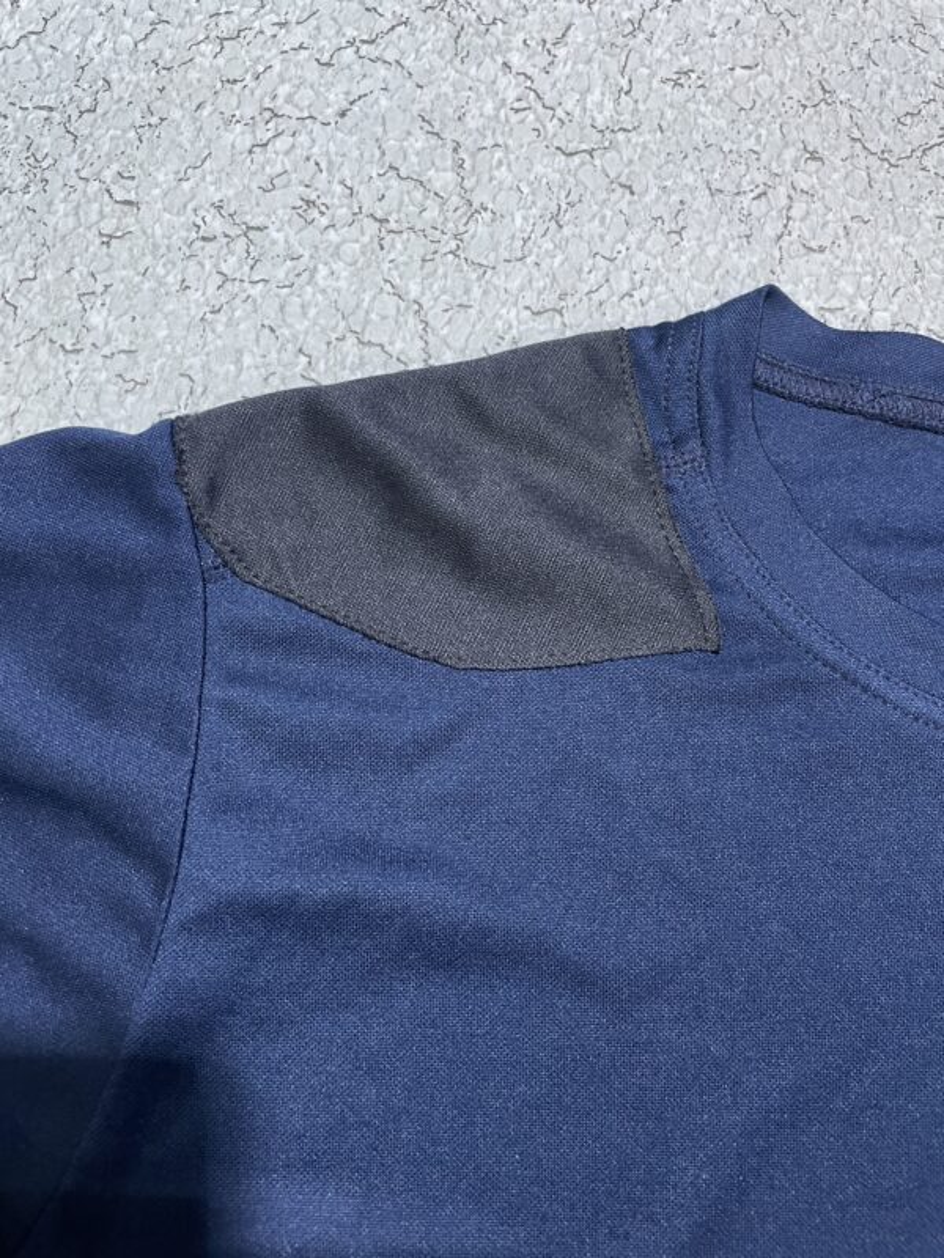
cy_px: 629
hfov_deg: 53.1
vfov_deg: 67.3
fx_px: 945
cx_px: 472
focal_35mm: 26
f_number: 1.6
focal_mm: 4.2
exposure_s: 1/50
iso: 125
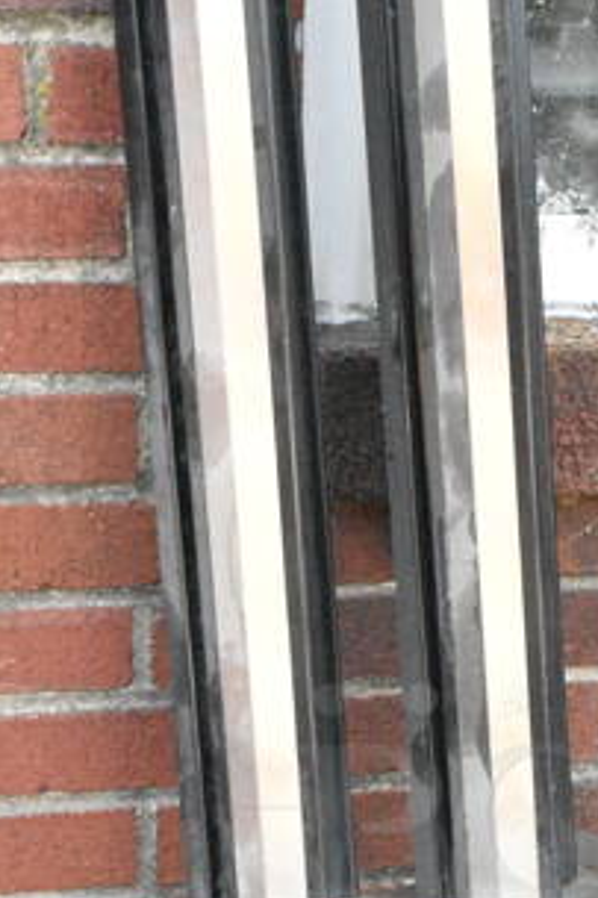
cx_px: 513
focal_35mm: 108
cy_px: 820
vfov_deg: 18.6
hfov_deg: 12.6
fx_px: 2694
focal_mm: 24
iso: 6400
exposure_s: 1/400
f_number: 10
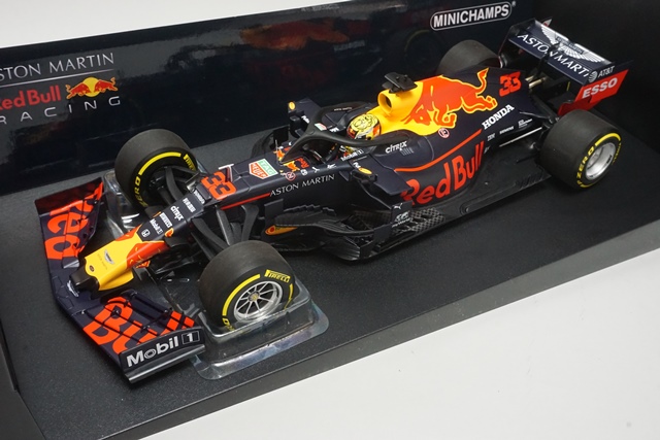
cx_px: 330
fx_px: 715
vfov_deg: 34.2
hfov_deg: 49.5
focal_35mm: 39
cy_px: 220
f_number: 14
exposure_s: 1/10
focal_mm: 26
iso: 3200
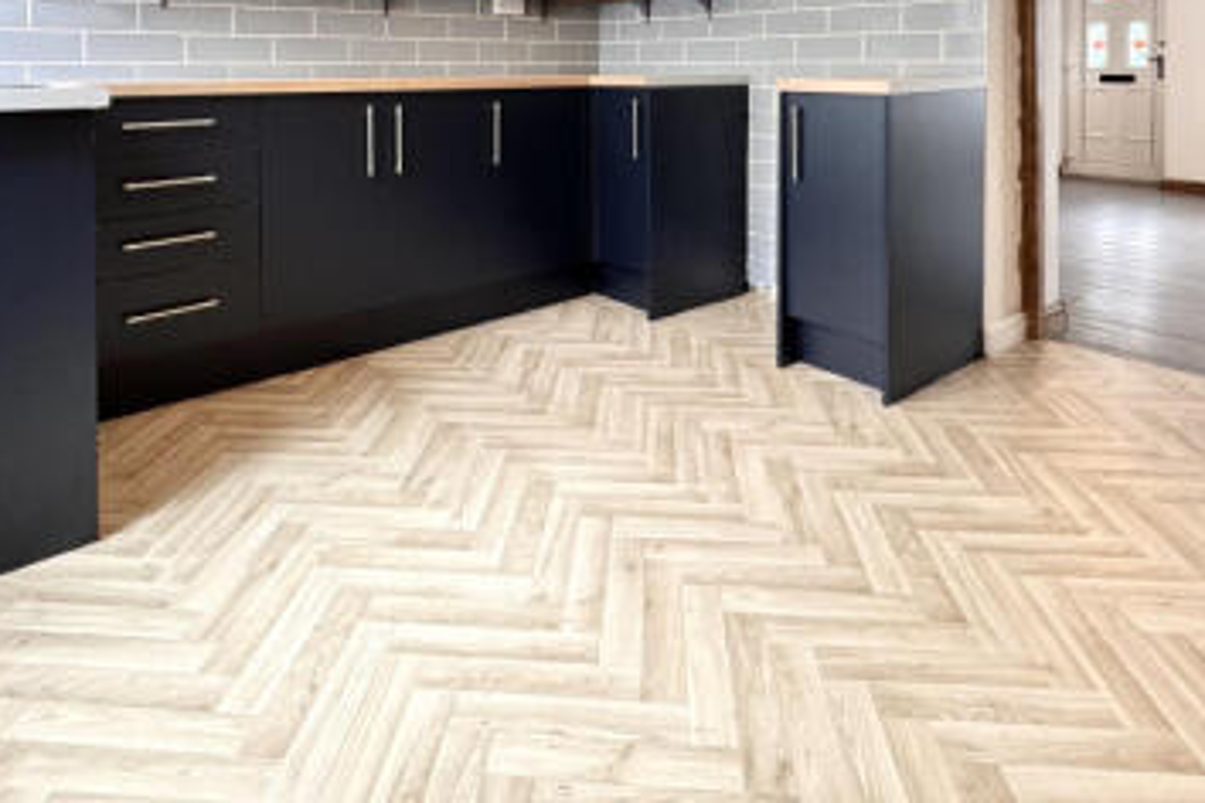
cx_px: 597
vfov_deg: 47.6
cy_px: 77
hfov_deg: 73.7
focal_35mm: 24
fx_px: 803
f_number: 2.2
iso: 200
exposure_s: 1/99
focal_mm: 2.22
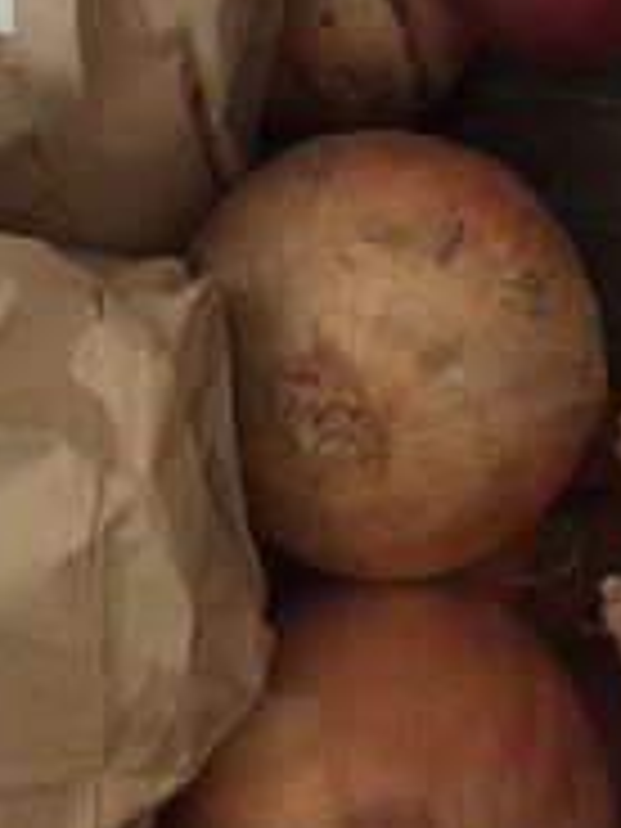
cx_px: 346
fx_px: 1507
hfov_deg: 23.3
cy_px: 63
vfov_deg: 29.3
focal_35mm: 63
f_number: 2.2
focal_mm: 4.15
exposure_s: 1/15
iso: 500
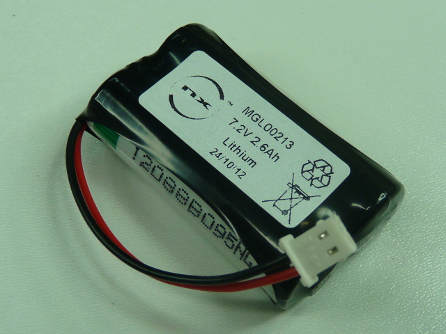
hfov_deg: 30.7
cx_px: 223
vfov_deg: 23.3
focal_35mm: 63
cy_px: 167
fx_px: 812
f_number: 3
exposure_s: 1/80
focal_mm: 6.4
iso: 100
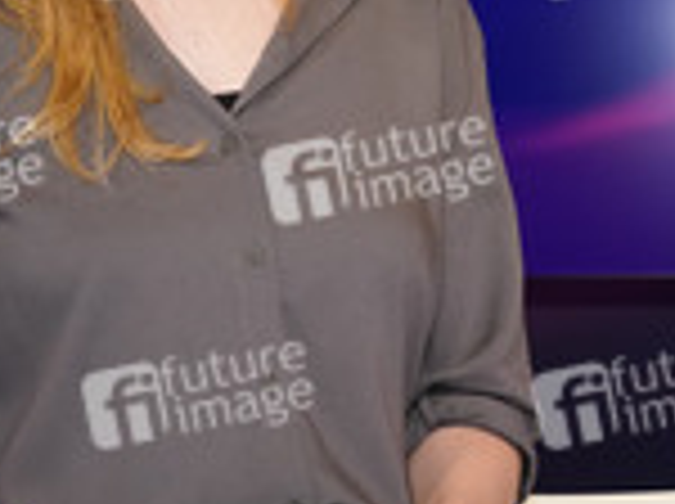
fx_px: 2200
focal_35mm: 113
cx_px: 259
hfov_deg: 17.4
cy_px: 58
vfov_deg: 13.0
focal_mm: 39
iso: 2000
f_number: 5.6
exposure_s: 1/125
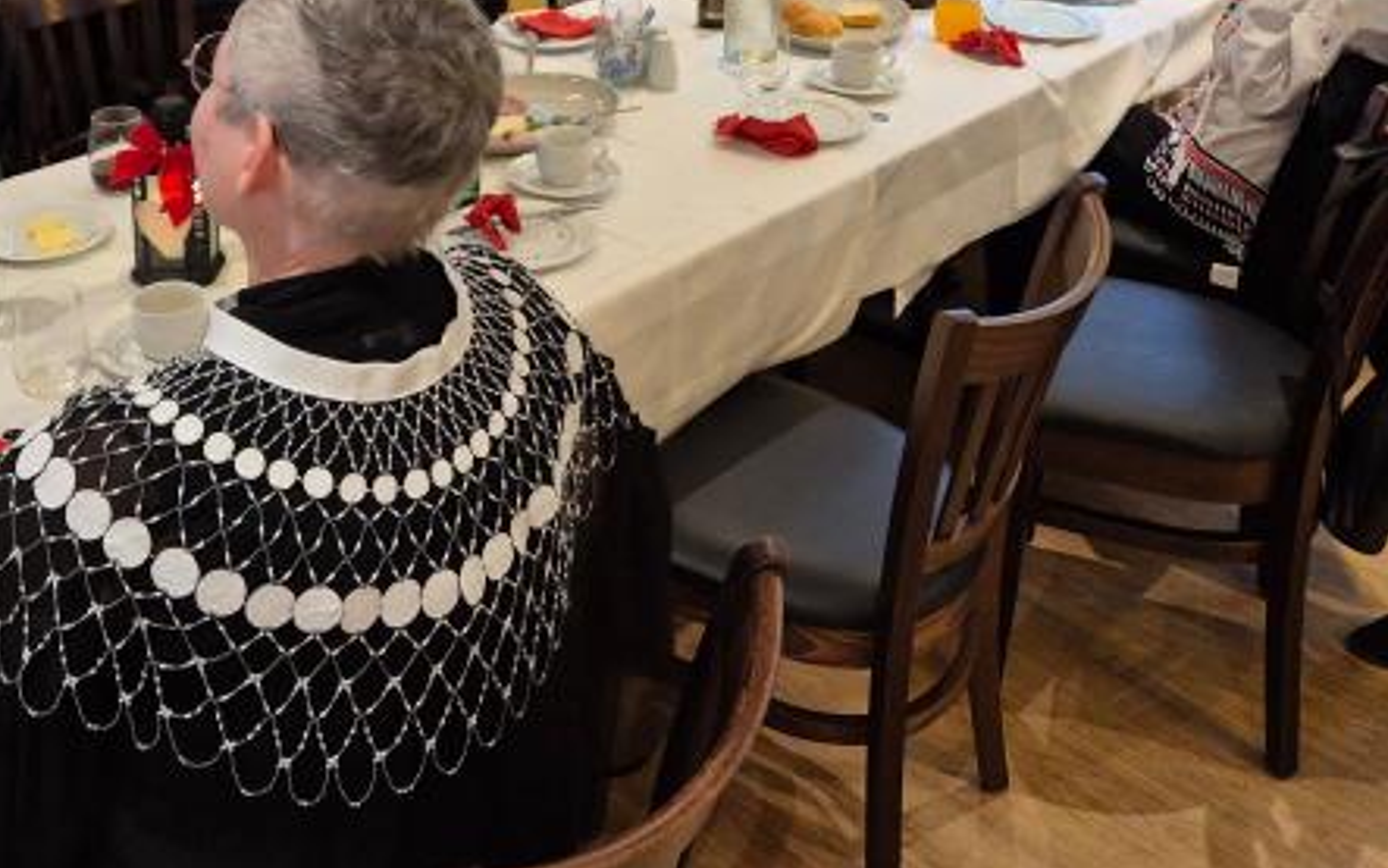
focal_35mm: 44
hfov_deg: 45.0
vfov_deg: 27.3
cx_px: 542
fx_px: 1665
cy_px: -38
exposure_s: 1/100
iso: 320
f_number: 1.8
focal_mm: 5.4
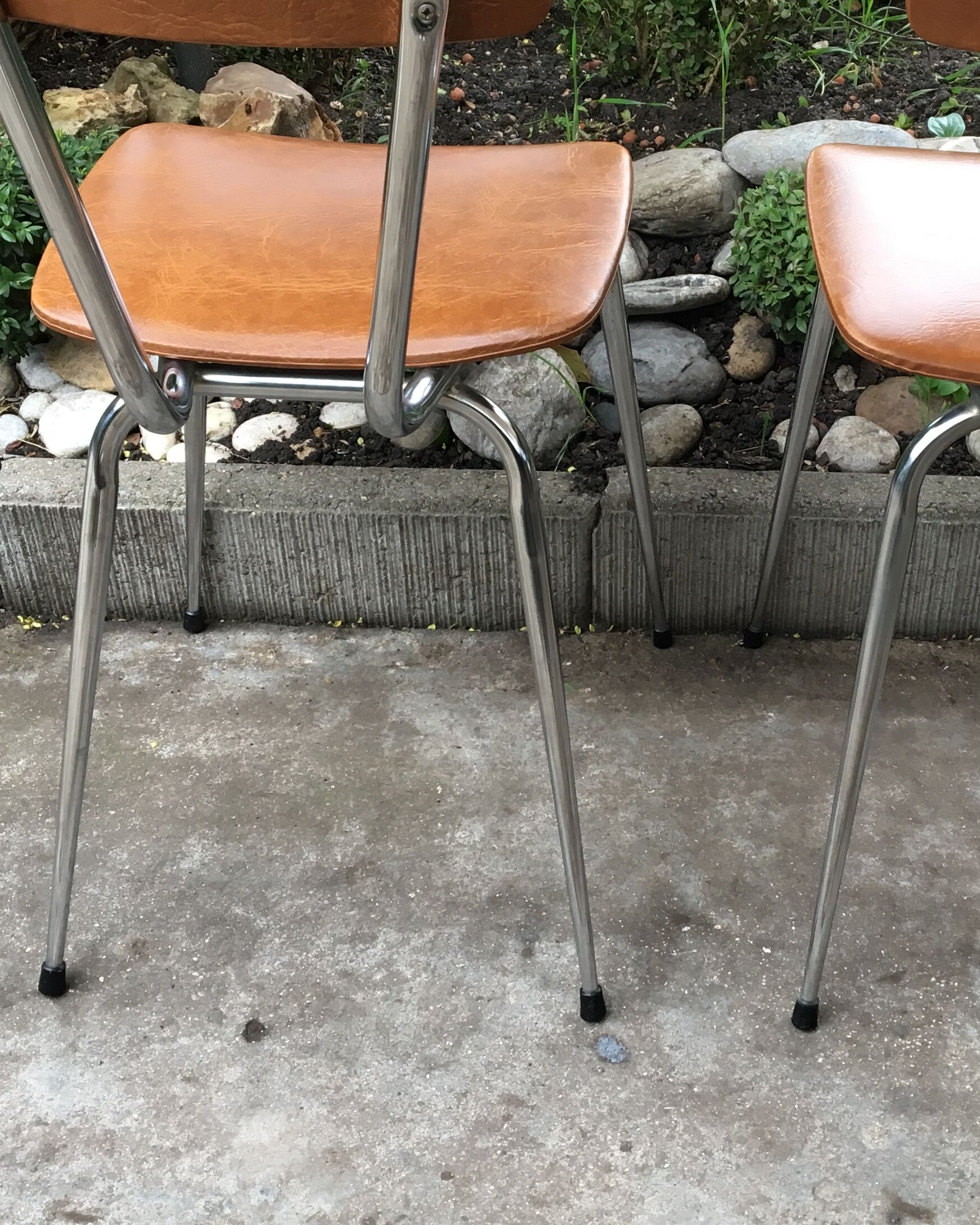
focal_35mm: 52
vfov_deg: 35.8
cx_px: 689
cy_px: 479
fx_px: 1885
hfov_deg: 28.8
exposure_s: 1/33
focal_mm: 4.15
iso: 32
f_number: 2.2
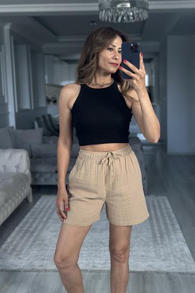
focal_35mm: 51
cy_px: 148
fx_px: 415
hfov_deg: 26.4
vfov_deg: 38.9
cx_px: 105
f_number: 1.78
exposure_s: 1/125
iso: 80
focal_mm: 6.86
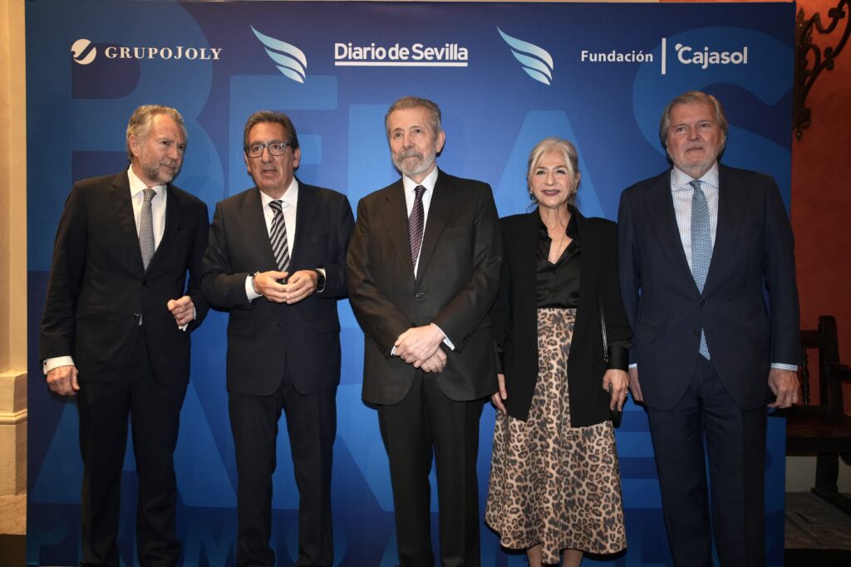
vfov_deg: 45.0
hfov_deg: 63.7
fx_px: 686
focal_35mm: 29
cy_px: 284
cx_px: 426
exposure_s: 1/160
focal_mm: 29
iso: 2000
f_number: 2.8
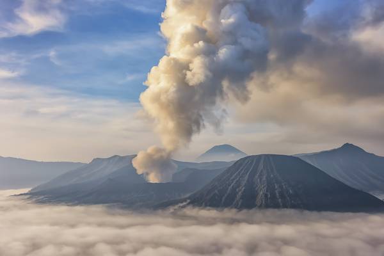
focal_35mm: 45
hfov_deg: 43.6
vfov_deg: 29.9
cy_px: 128
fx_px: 480
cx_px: 192
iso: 64
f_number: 8
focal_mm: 45
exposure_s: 1/250
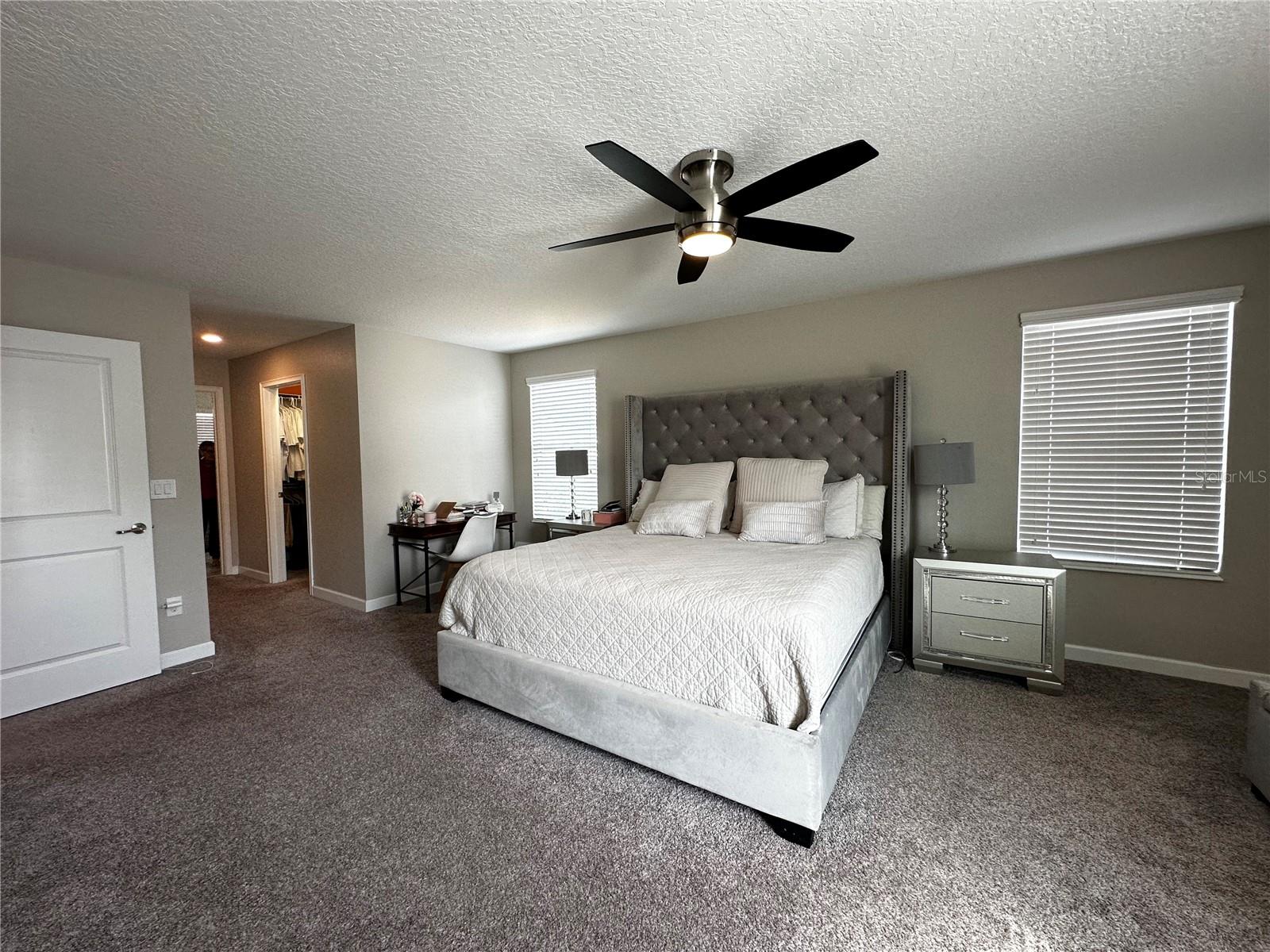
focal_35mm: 14
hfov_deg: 102.1
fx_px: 514
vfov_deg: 85.7
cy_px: 476
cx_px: 635
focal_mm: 2.22
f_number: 2.2
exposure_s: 1/120
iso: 125
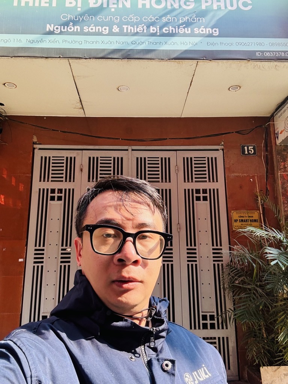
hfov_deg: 46.8
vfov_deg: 60.0
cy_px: 192
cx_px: 144
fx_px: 333
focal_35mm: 30
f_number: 1.9
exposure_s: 1/133
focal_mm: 2.69
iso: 20
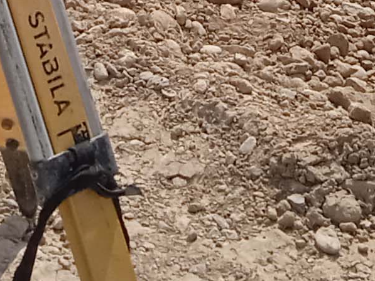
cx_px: 119
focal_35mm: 195
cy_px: -600
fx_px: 2113
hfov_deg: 10.1
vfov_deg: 6.8
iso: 117
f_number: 2.2
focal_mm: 3.43
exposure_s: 1/1815
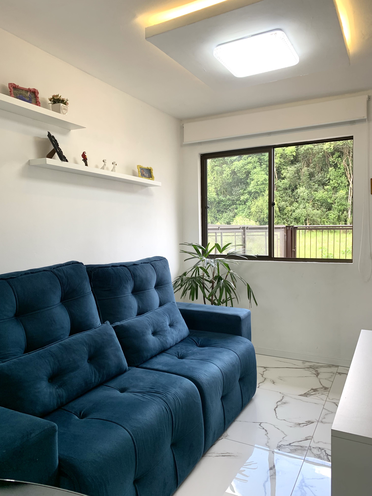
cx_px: 186
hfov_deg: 53.1
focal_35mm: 26
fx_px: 373
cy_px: 248
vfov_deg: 67.3
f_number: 1.8
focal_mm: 4.25
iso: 64
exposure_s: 1/120
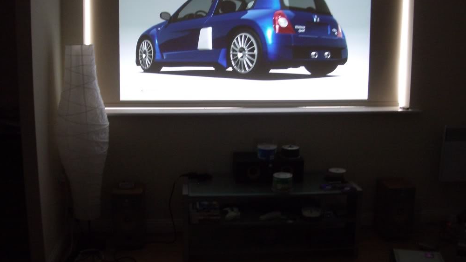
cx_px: 229
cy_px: 95
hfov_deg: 51.6
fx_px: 482
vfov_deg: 30.3
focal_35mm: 39
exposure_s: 1/10
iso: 200
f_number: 2.6
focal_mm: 5.8
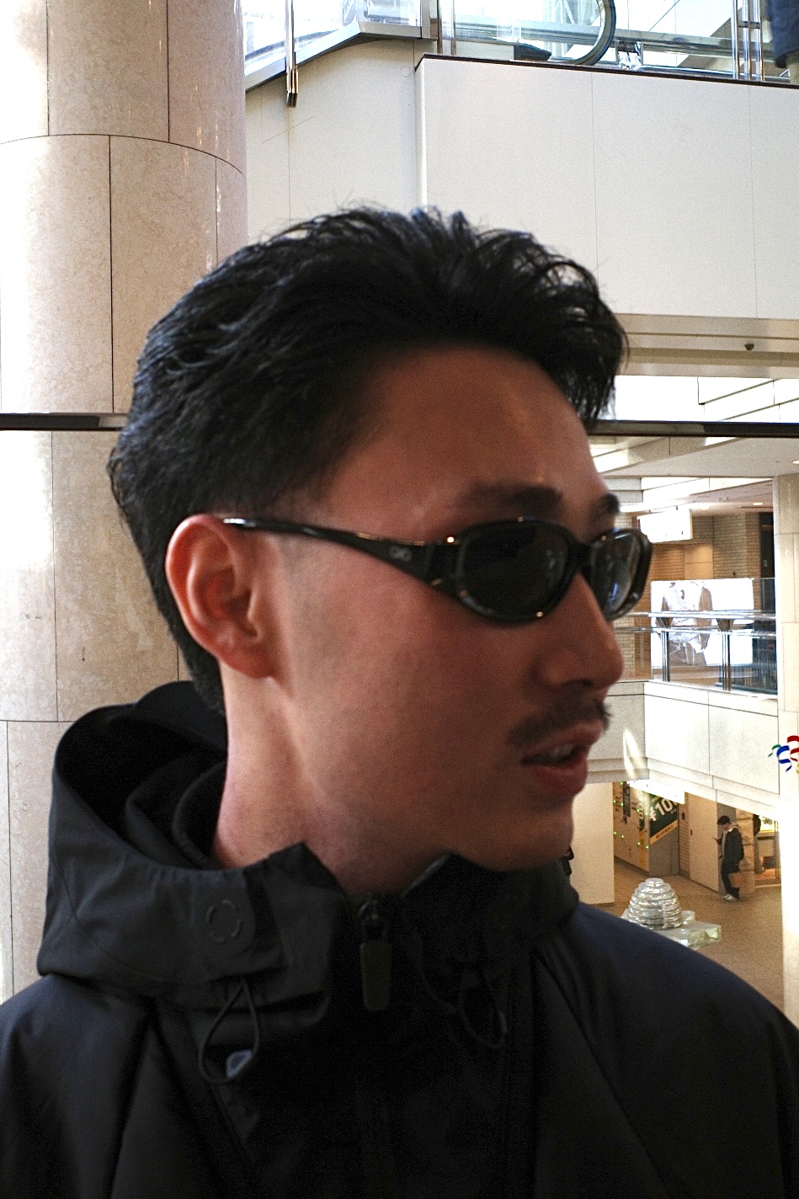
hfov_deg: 46.4
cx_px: 400
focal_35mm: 28
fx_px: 932
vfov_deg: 65.5
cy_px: 600
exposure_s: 1/30
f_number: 6.3
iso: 400
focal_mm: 18.3
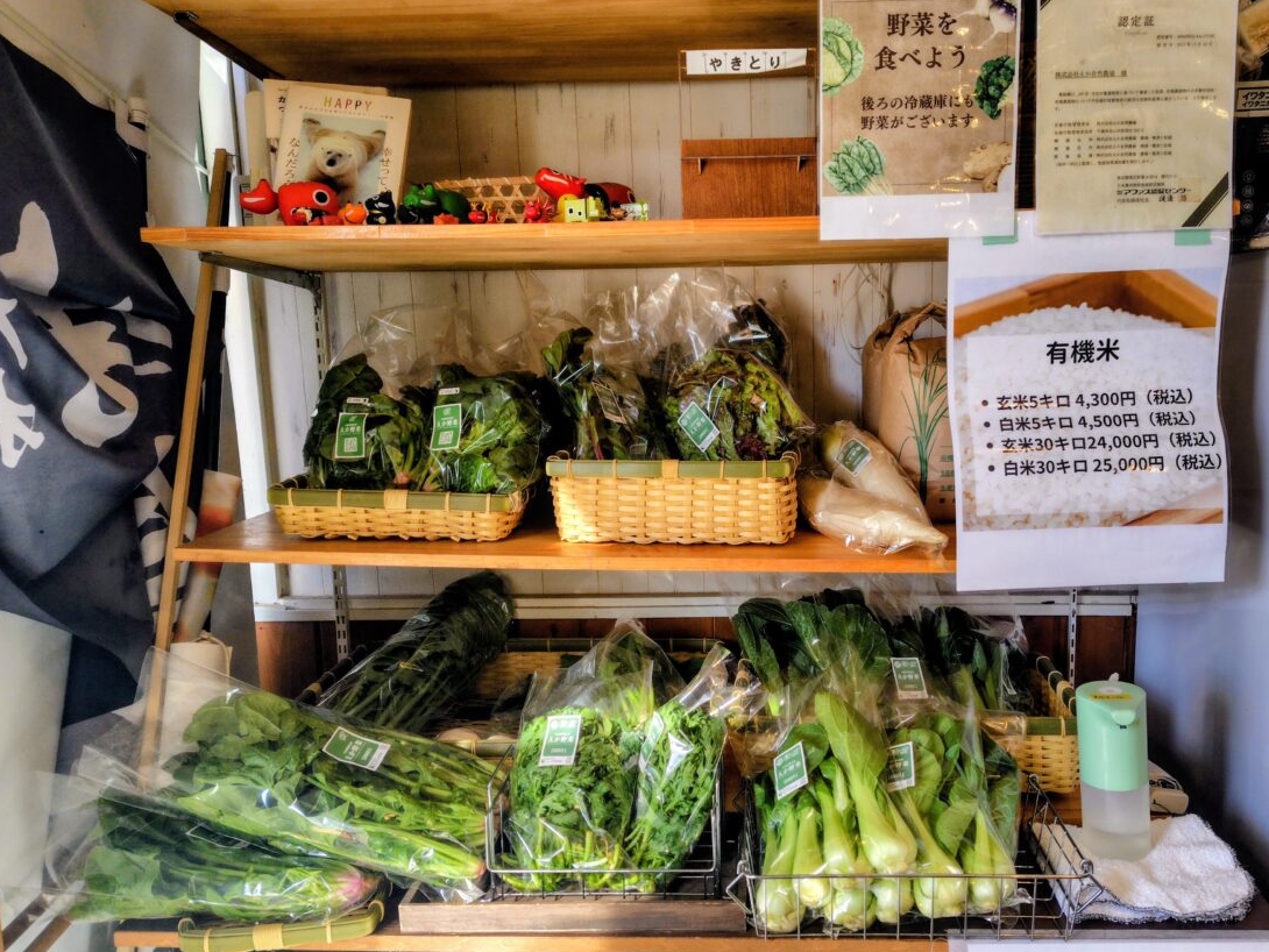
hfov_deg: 65.0
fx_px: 990
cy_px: 519
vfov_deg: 51.3
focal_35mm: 27
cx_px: 729
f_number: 1.9
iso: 118
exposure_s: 1/100
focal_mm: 5.6
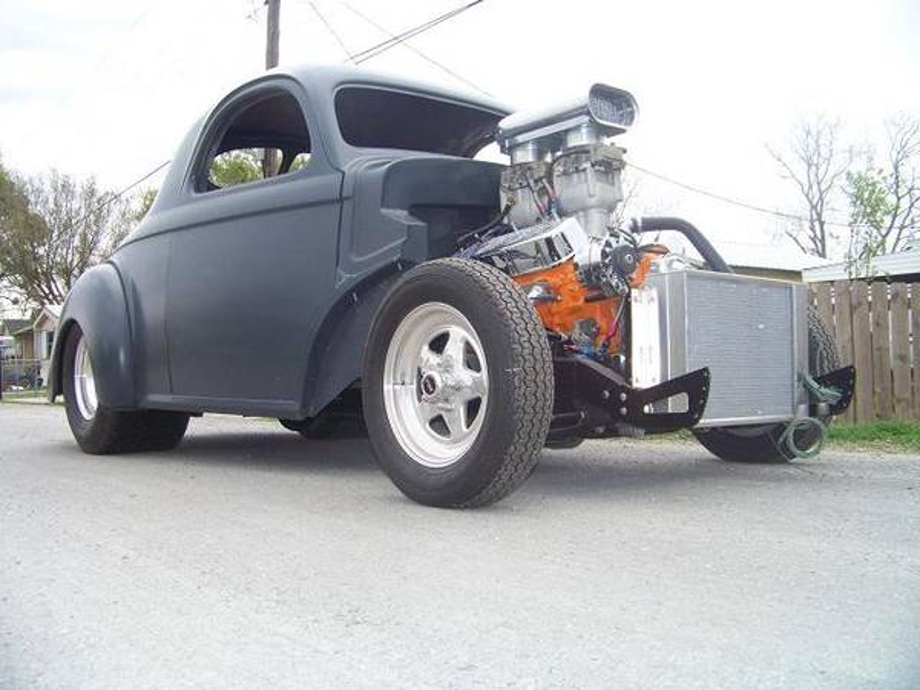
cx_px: 460
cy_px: 345
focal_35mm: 36
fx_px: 957
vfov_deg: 39.7
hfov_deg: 51.4
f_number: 2.8
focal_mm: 5.85
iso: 68
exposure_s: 1/250
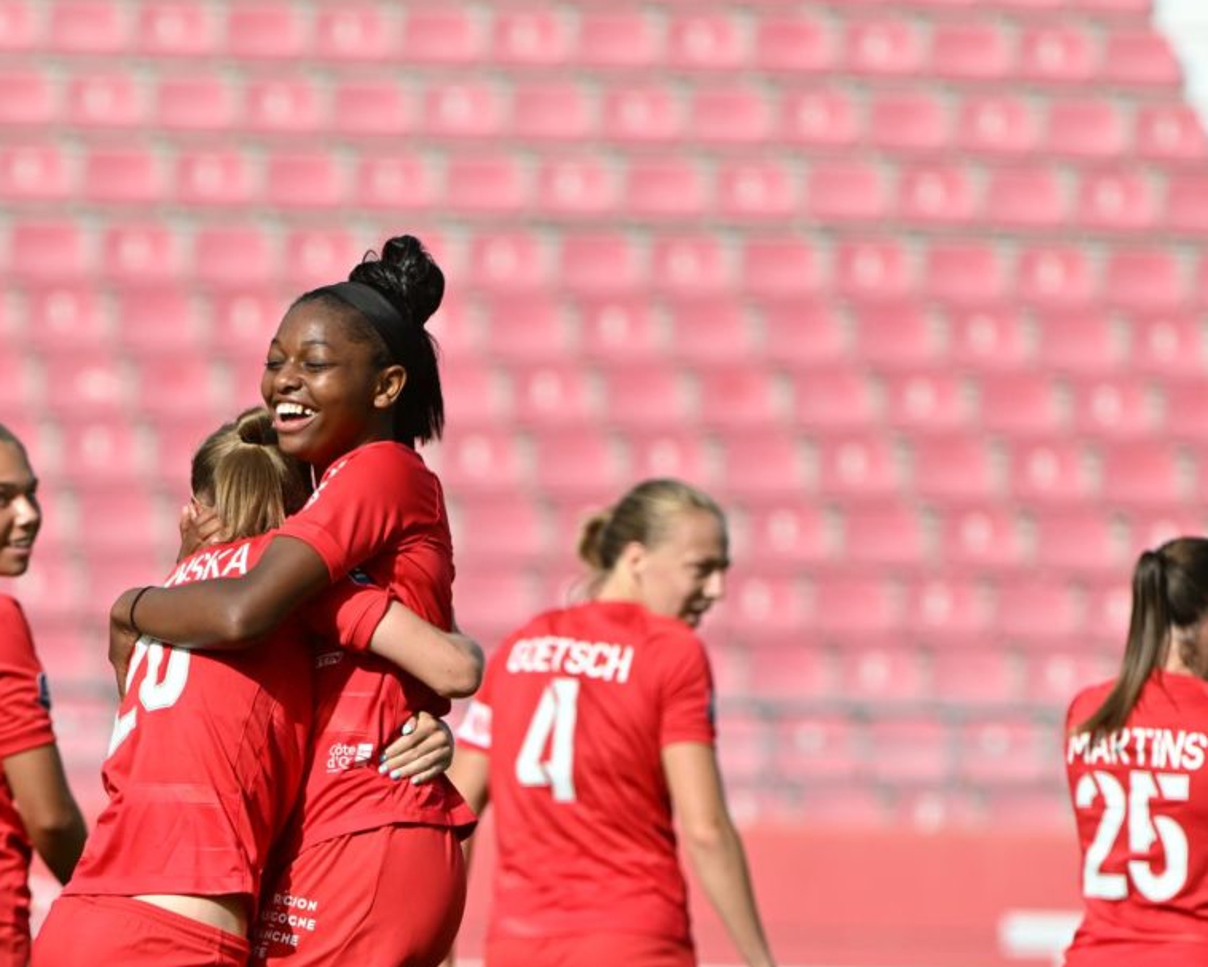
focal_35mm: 684
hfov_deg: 2.8
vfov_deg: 2.3
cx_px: 405
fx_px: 24464
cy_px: 527
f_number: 7.1
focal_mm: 360
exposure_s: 1/1000
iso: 320
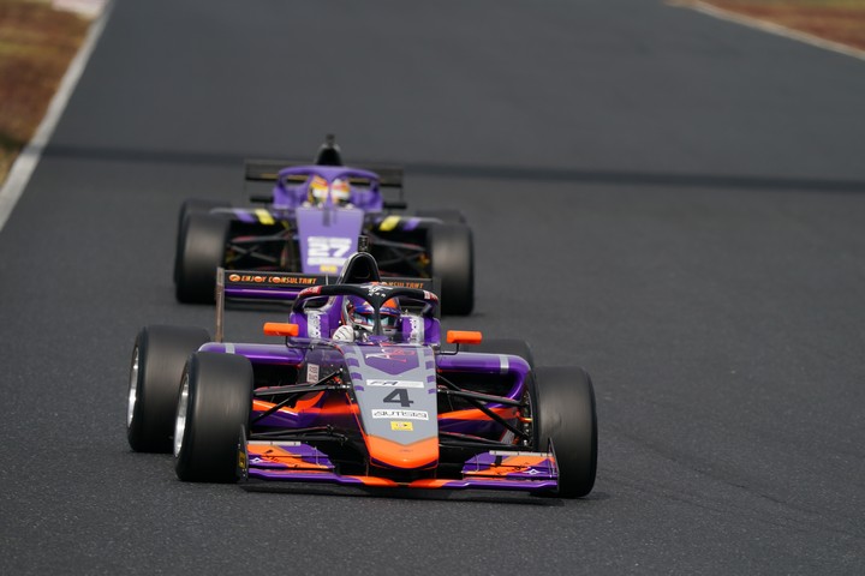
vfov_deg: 2.3
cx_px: 432
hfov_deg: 3.4
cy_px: 288
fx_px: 14416
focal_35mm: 600
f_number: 8
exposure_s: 1/800
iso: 200
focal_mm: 600
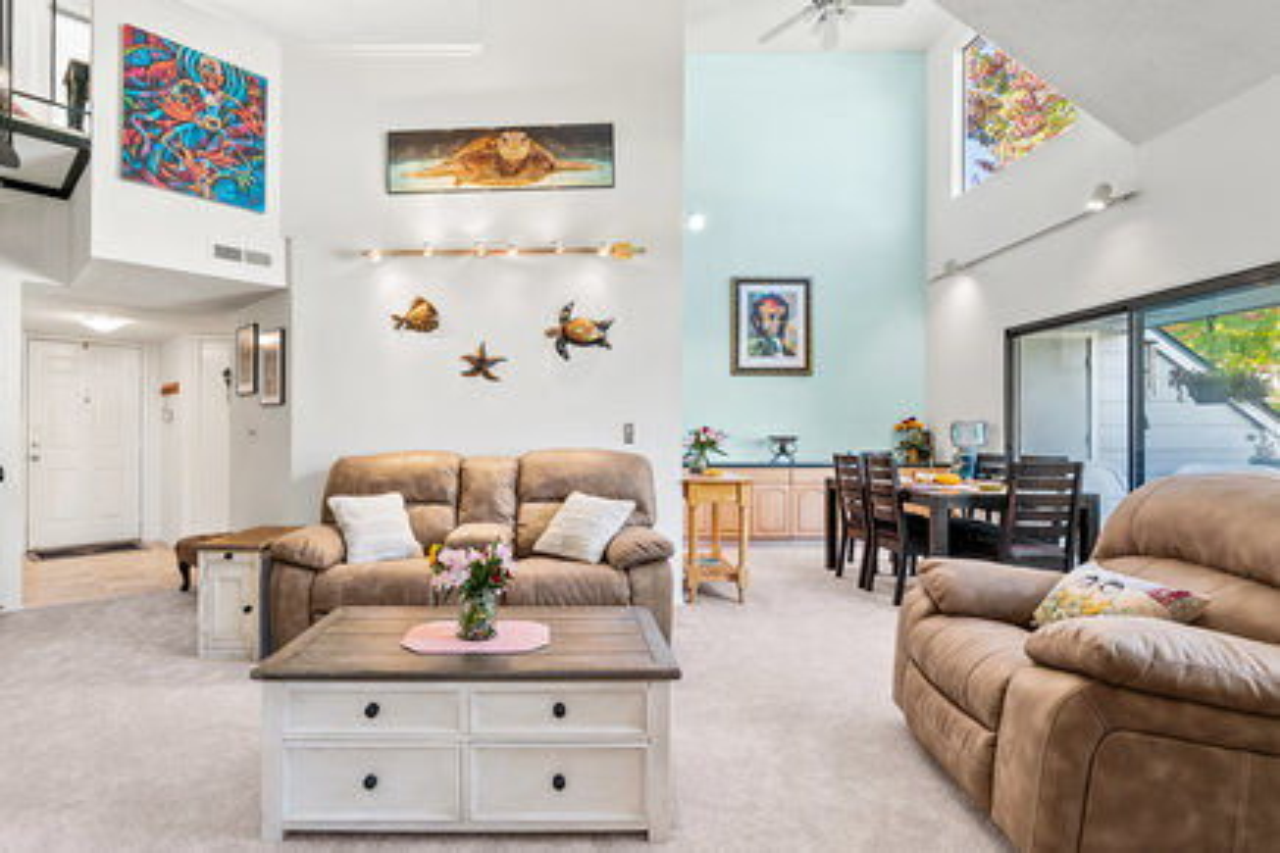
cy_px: 426
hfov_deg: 96.7
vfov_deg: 73.7
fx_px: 569
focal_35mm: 16
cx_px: 640
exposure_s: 1/10
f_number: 9
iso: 400
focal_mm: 16
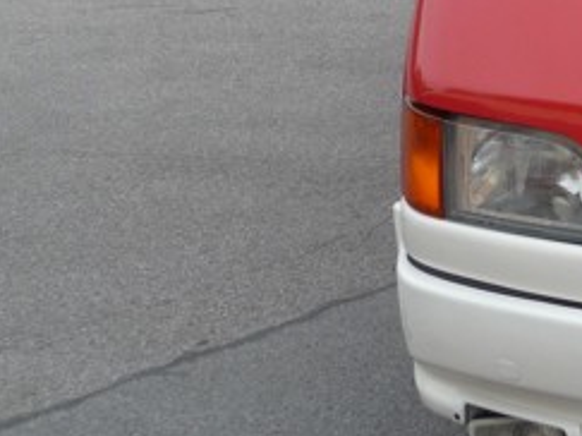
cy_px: -89
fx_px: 1882
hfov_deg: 15.9
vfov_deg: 12.9
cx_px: 913
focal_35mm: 112
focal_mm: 5.6
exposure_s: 1/125
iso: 100
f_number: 3.6
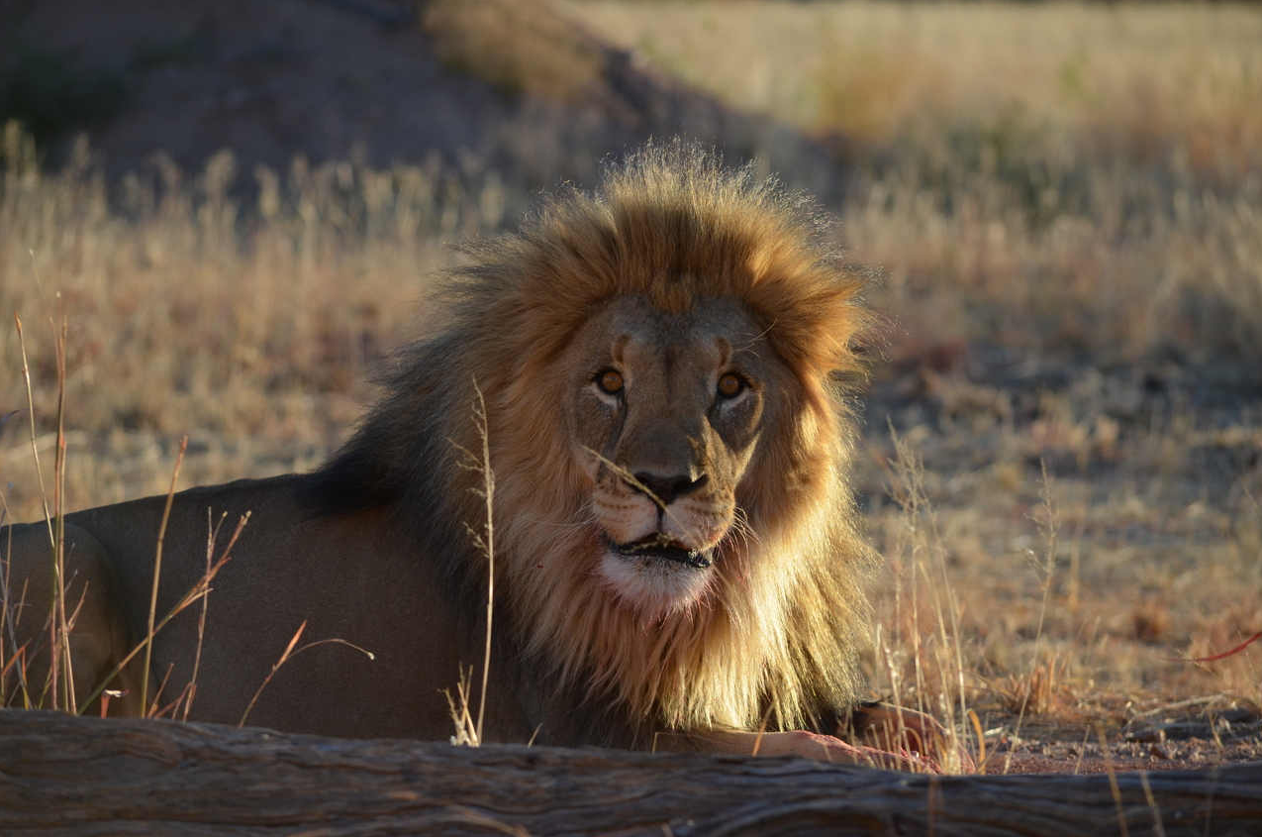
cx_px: 631
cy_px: 418
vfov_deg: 5.3
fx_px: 8957
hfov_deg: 8.1
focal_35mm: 256
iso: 250
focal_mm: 170
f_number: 5.6
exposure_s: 1/500
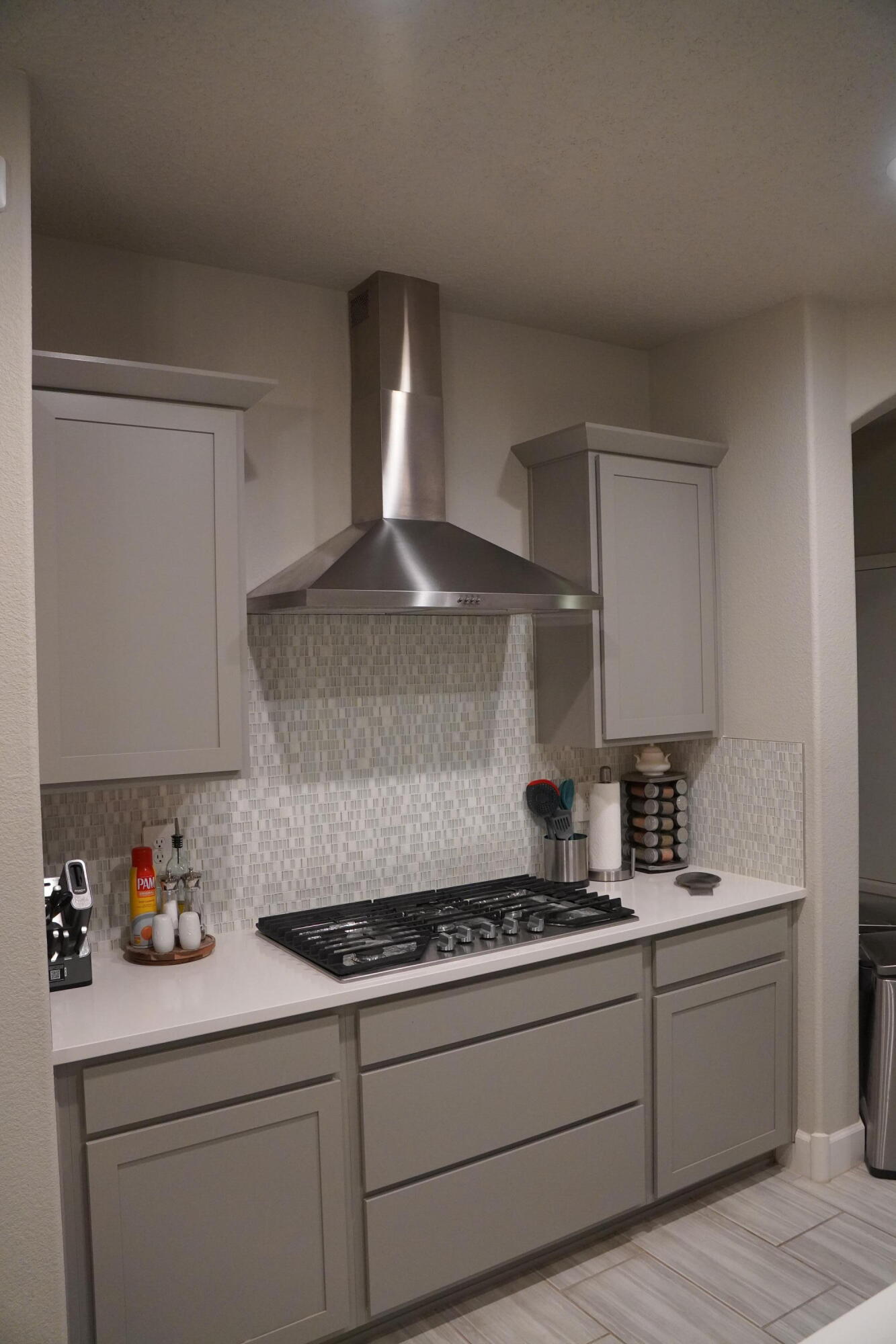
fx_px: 952
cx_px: 448
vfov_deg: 70.4
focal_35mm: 26
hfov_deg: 50.4
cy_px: 672
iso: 2500
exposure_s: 1/160
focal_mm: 17
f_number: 4
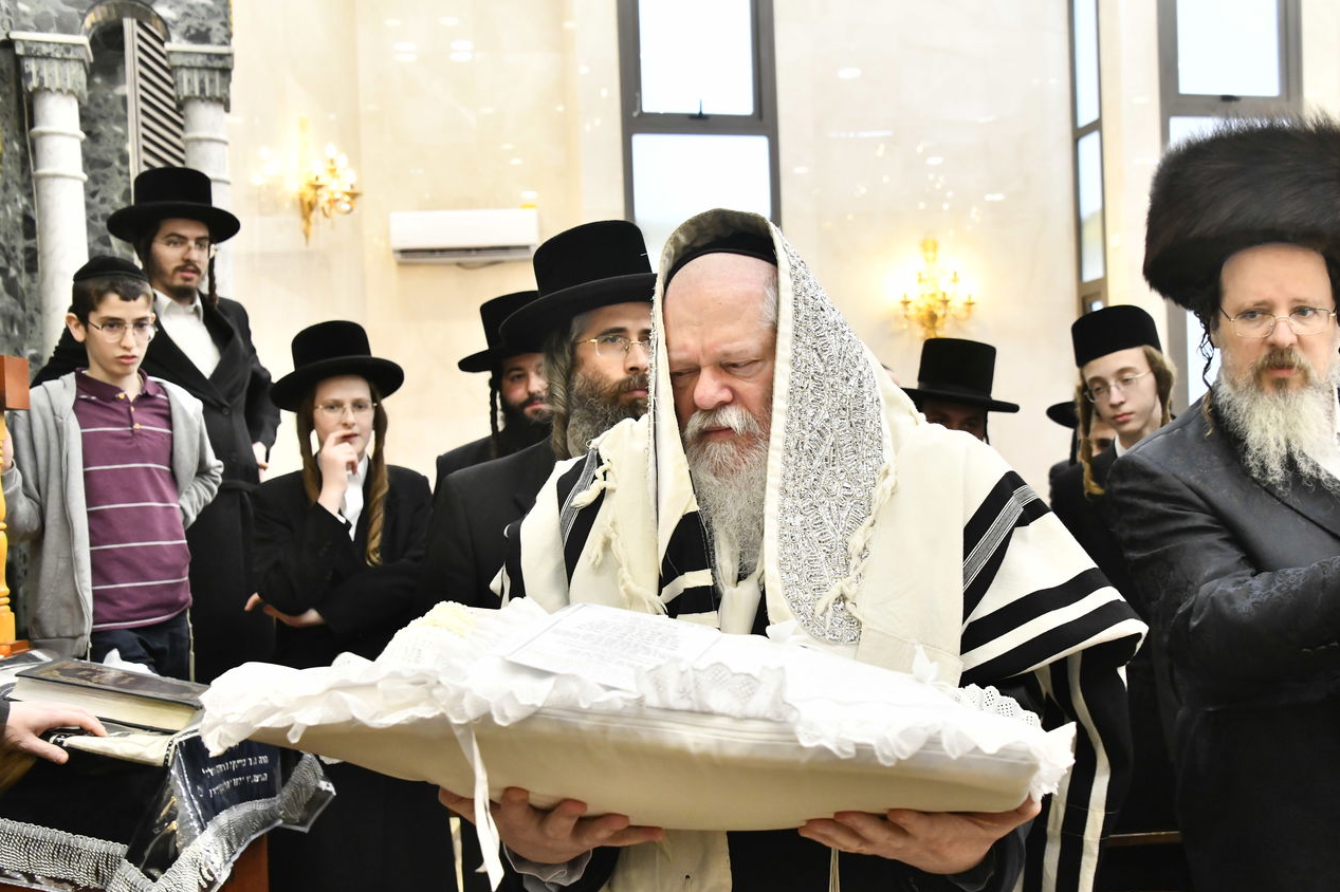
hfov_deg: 46.4
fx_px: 1563
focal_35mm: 42
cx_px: 726
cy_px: 475
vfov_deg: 31.9
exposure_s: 1/200
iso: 2500
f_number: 5.6
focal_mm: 38
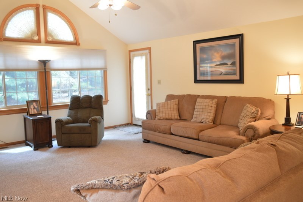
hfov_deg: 62.0
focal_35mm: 30
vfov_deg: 43.5
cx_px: 152
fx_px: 252
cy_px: 101
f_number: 3.8
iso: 450
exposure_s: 1/15
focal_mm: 20
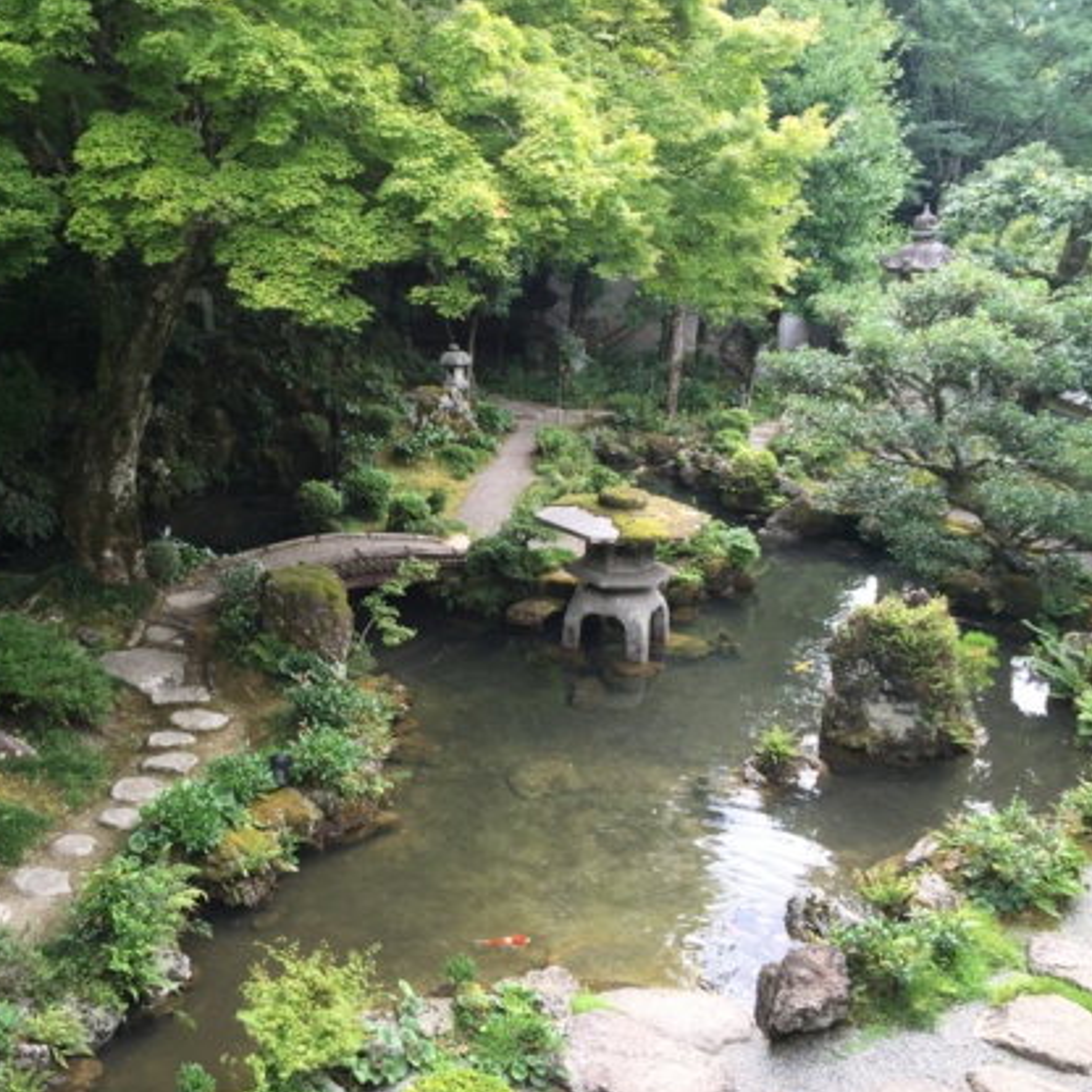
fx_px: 1321
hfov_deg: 44.0
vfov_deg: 44.9
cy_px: 517
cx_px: 331
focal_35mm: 37
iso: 32
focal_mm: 4.15
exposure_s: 1/327
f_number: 2.2
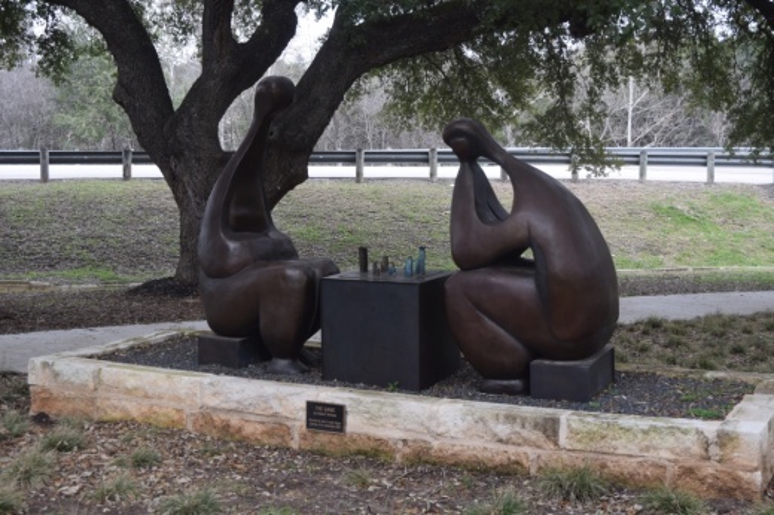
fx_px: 999
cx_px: 387
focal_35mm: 46
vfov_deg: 28.9
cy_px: 258
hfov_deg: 42.3
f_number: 5.6
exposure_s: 1/125
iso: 400
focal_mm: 31
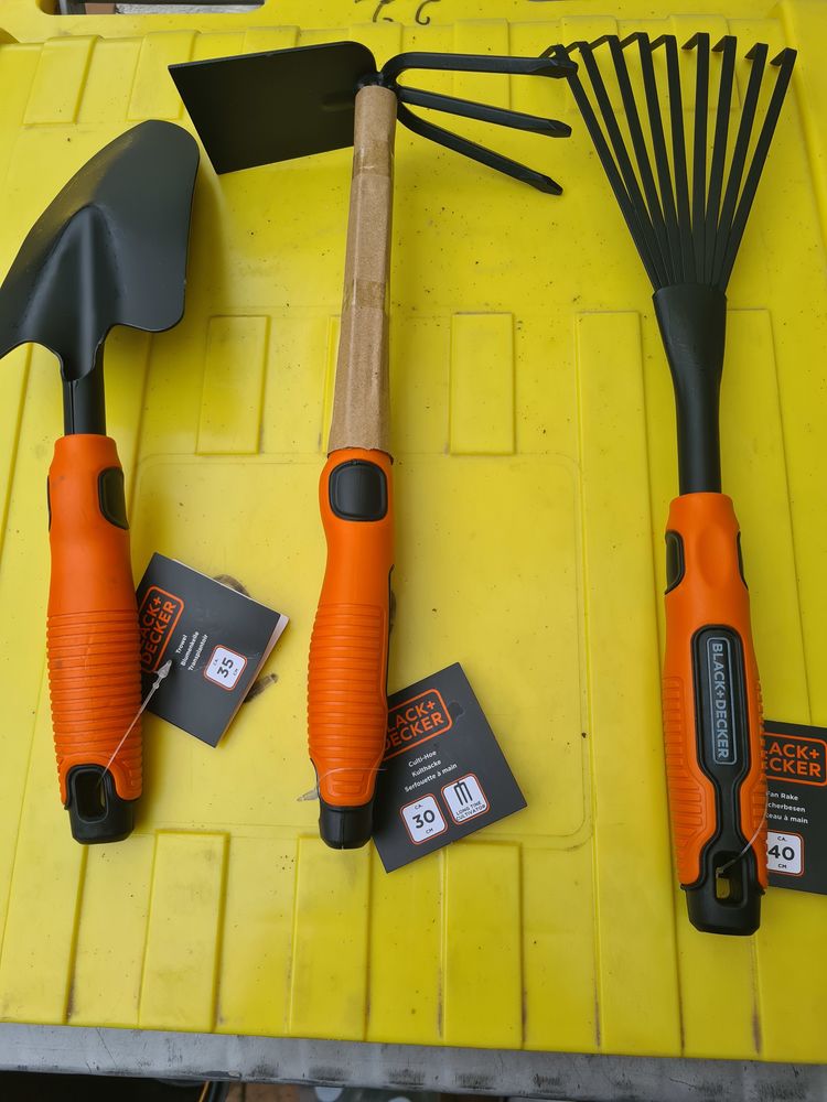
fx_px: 828
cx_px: 414
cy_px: 551
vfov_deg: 67.3
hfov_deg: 53.1
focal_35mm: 26
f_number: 1.8
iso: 50
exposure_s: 1/1364
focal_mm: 5.4
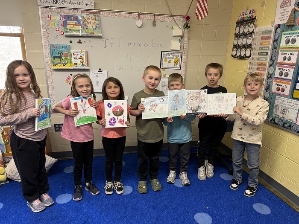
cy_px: 112
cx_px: 150
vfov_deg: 56.8
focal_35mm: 24
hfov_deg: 71.6
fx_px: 207
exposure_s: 1/60
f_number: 1.78
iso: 200
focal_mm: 6.76
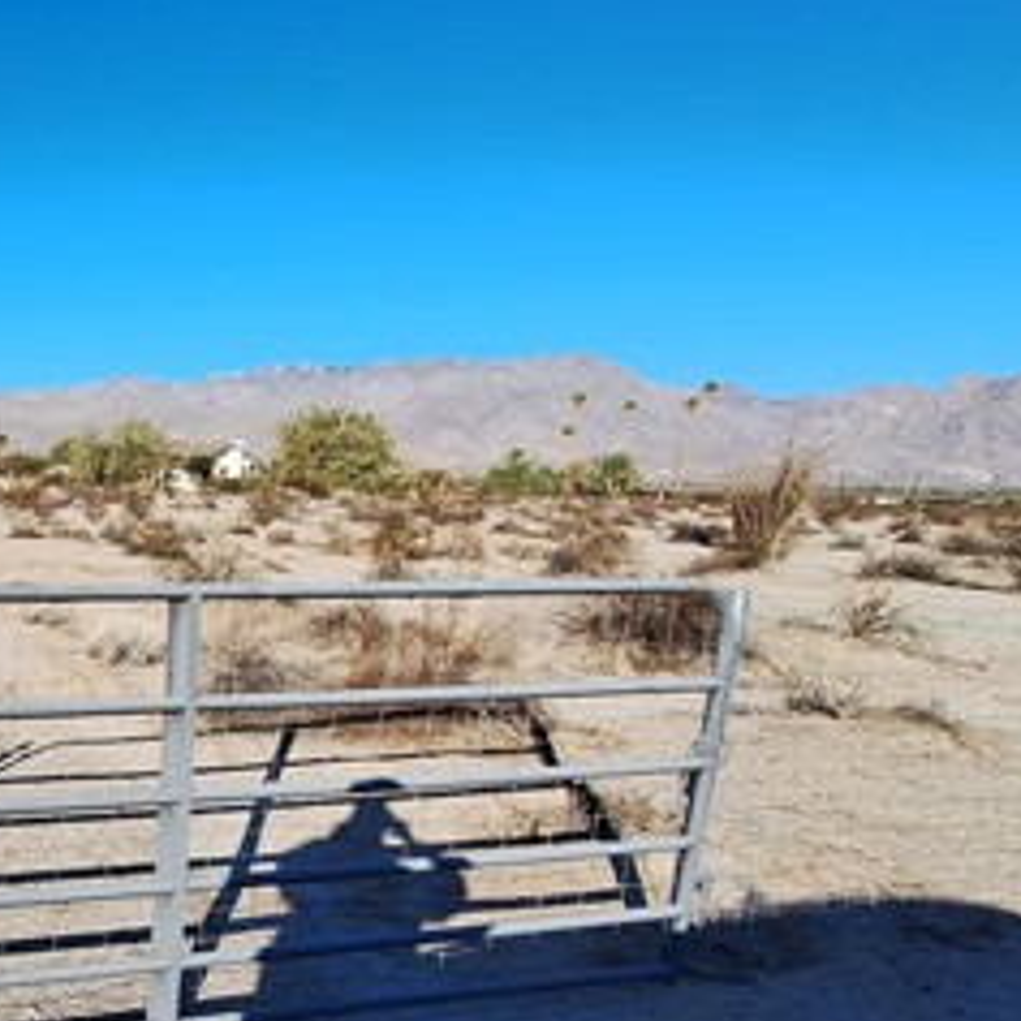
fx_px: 1034
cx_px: 0
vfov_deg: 50.7
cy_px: 745
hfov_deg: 44.6
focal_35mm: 31
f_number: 2.2
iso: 40
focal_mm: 1.74
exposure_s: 1/1230
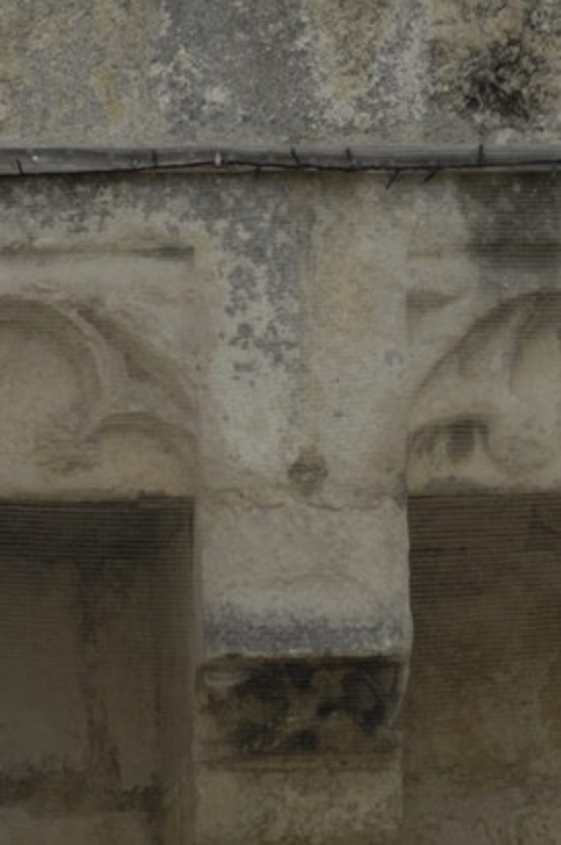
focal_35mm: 1051
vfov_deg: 2.0
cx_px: 625
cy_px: -666
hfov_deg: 1.3
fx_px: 24628
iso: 100
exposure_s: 1/160
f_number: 8.5
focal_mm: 180
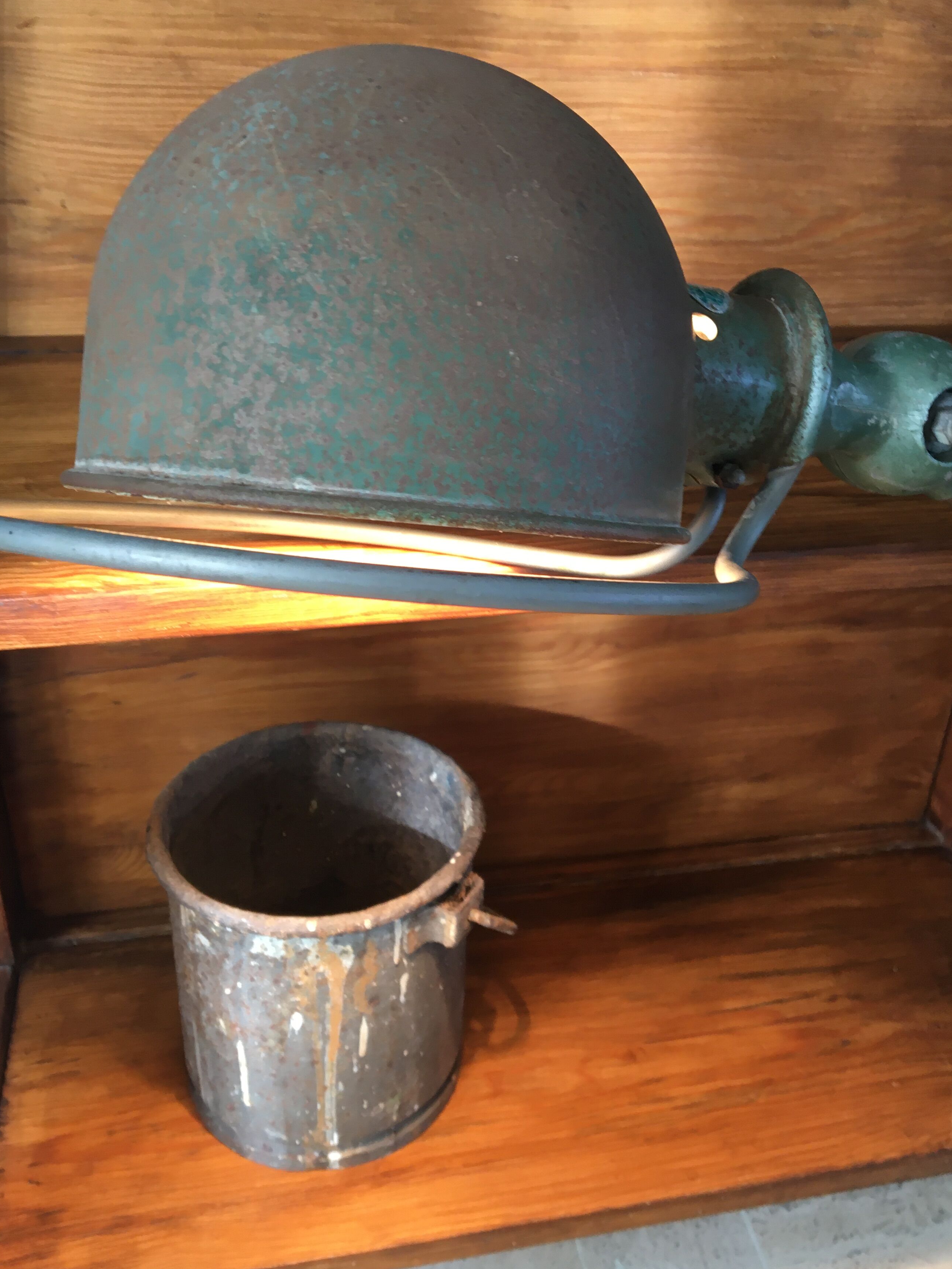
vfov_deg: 54.0
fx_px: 1247
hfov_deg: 41.7
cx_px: 532
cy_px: 632
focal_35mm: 34
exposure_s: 1/33
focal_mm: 4.15
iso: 64
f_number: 2.2
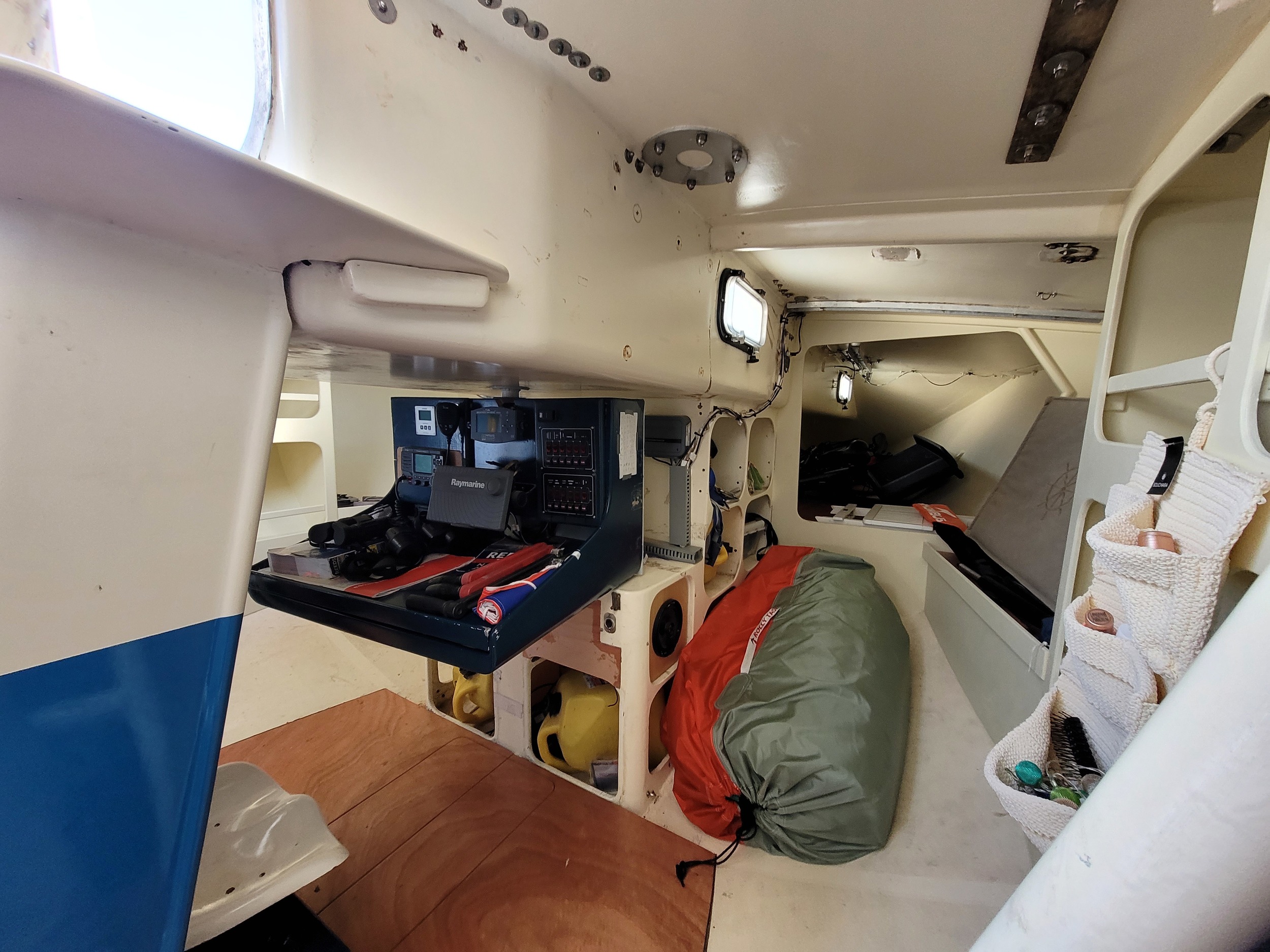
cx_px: 635
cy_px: 476
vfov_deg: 89.9
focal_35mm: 13
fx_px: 477
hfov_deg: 106.2
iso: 160
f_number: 2.2
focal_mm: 1.74
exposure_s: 1/50
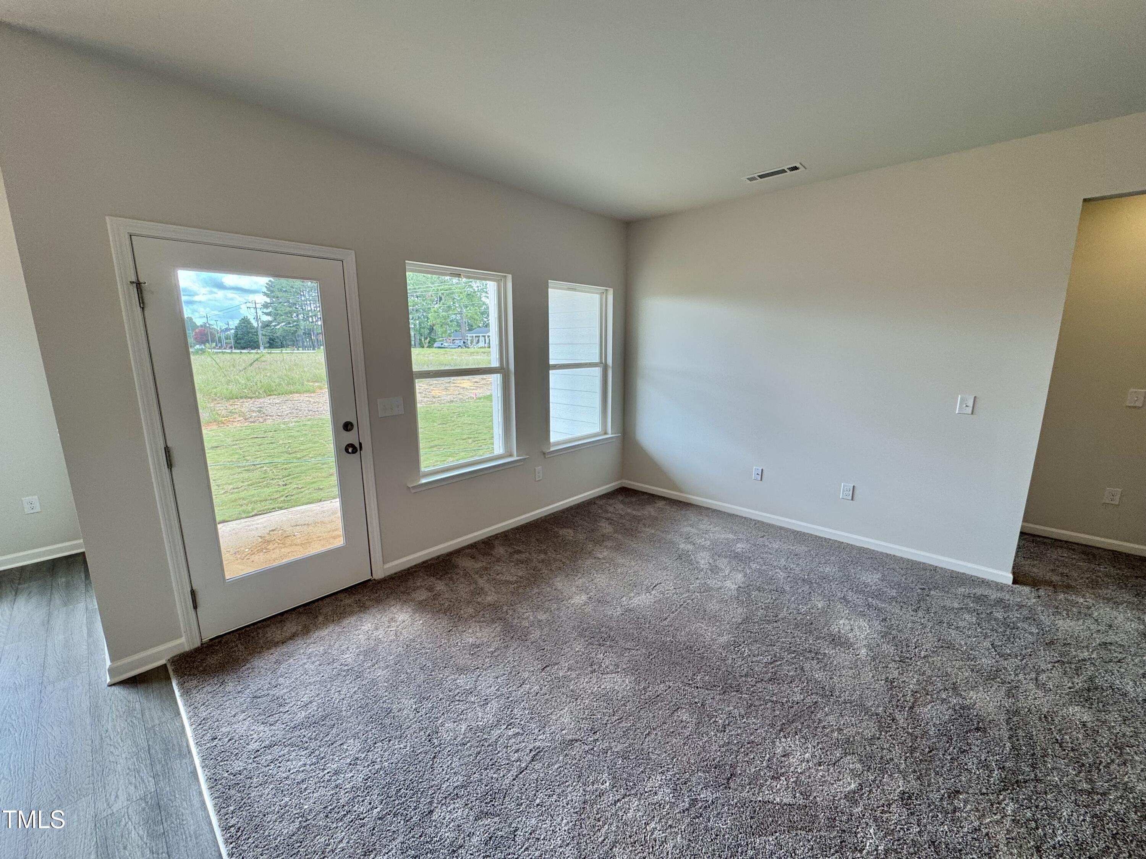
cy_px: 430
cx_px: 573
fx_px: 463
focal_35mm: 14
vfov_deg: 85.7
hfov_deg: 102.1
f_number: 2.2
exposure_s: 1/120
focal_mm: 2.22
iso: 50
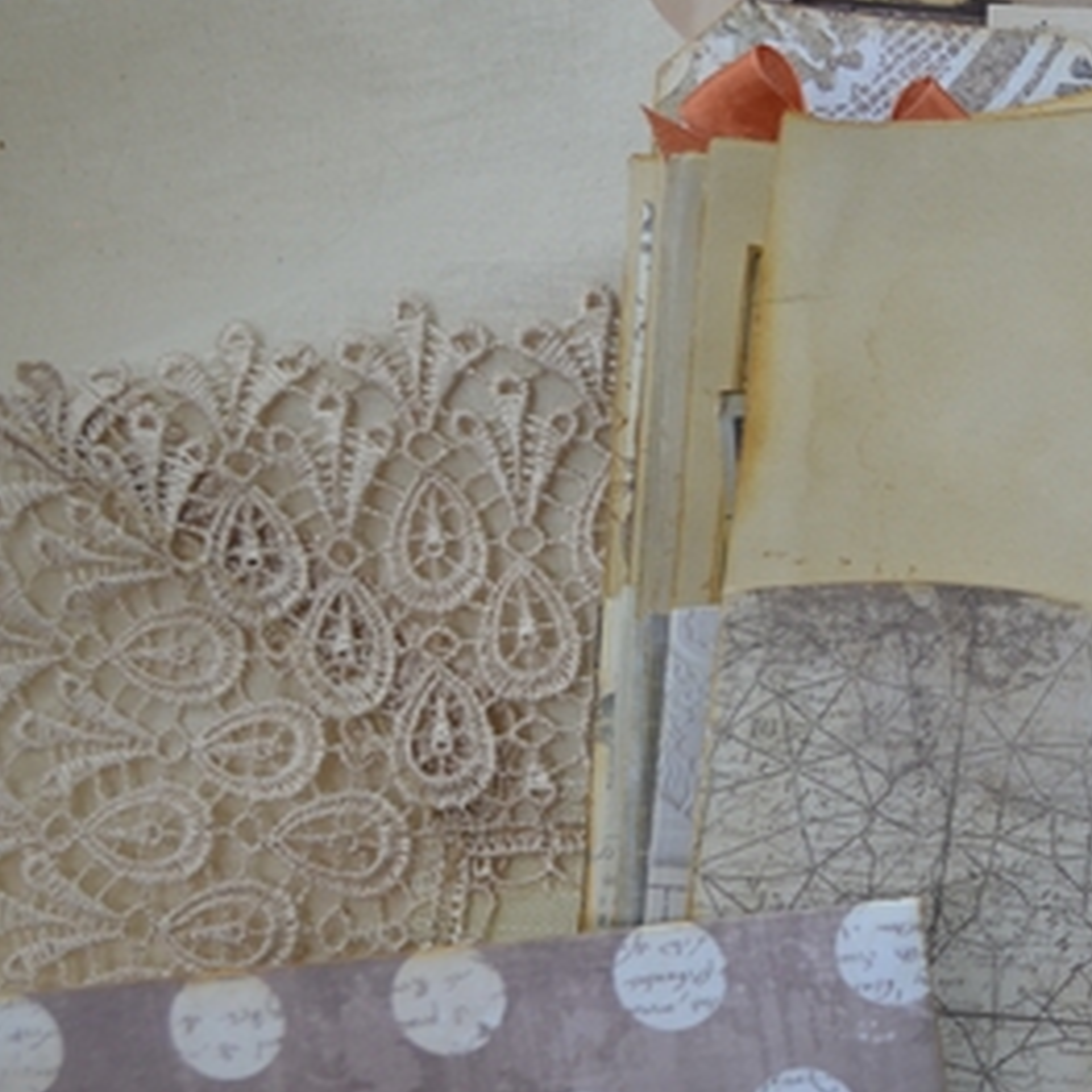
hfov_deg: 17.3
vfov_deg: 18.4
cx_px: 1499
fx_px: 3319
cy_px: 938
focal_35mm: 93
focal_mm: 24
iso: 400
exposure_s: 1/100
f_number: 5
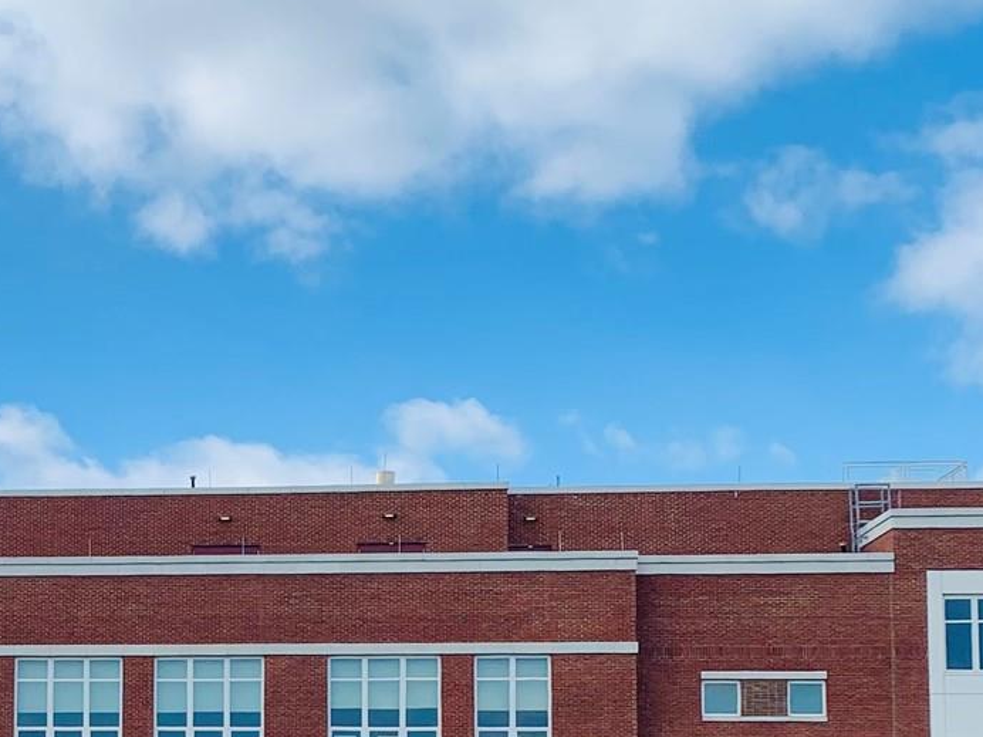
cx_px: -55
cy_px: 773
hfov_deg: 24.0
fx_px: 2187
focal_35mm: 77
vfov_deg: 18.5
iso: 25
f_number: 1.8
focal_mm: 4.25
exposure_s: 1/2257
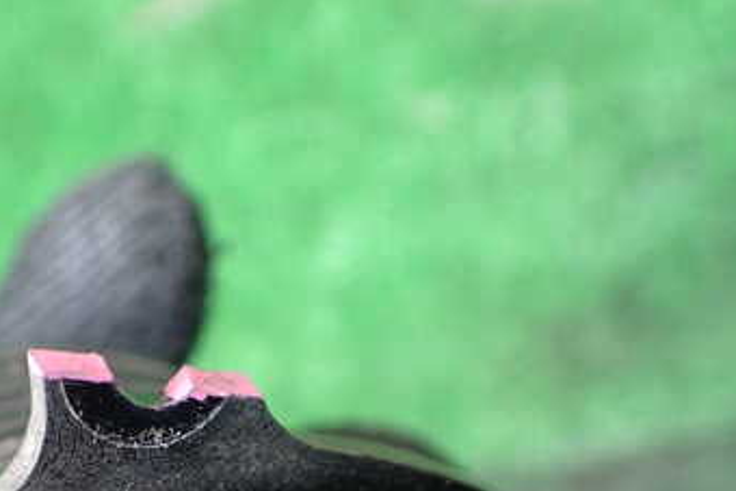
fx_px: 1125
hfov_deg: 35.2
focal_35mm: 55
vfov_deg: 23.9
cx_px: 160
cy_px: 448
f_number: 2.3
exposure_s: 1/125
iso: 800
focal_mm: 5.4
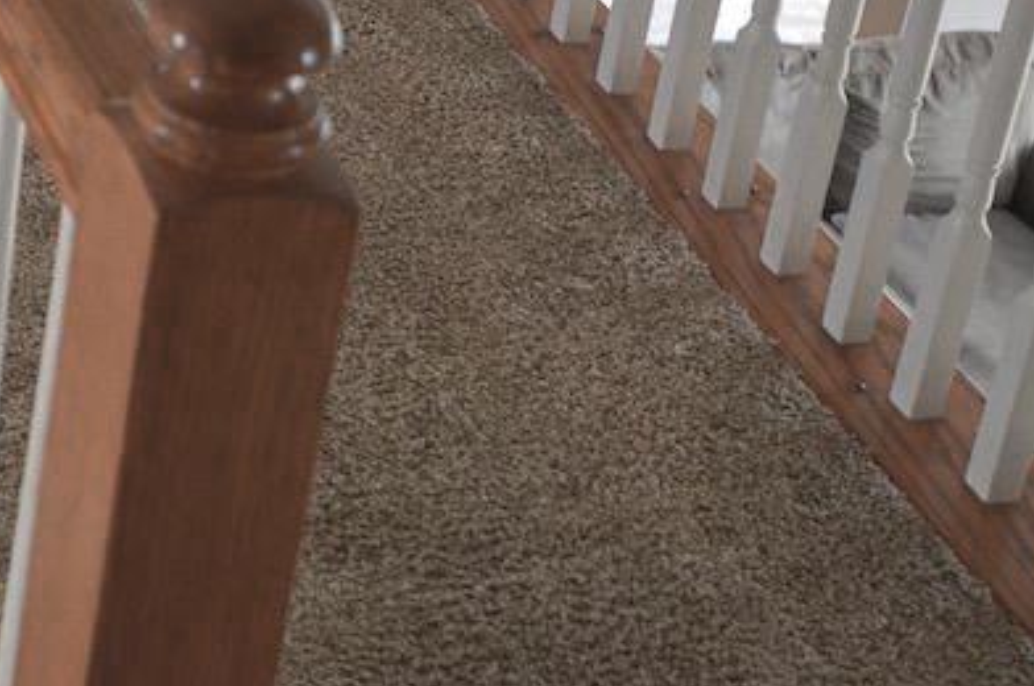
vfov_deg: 13.4
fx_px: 2810
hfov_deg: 18.7
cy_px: -201
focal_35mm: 98
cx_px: -464
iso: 640
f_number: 4
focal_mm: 20
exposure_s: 1/60
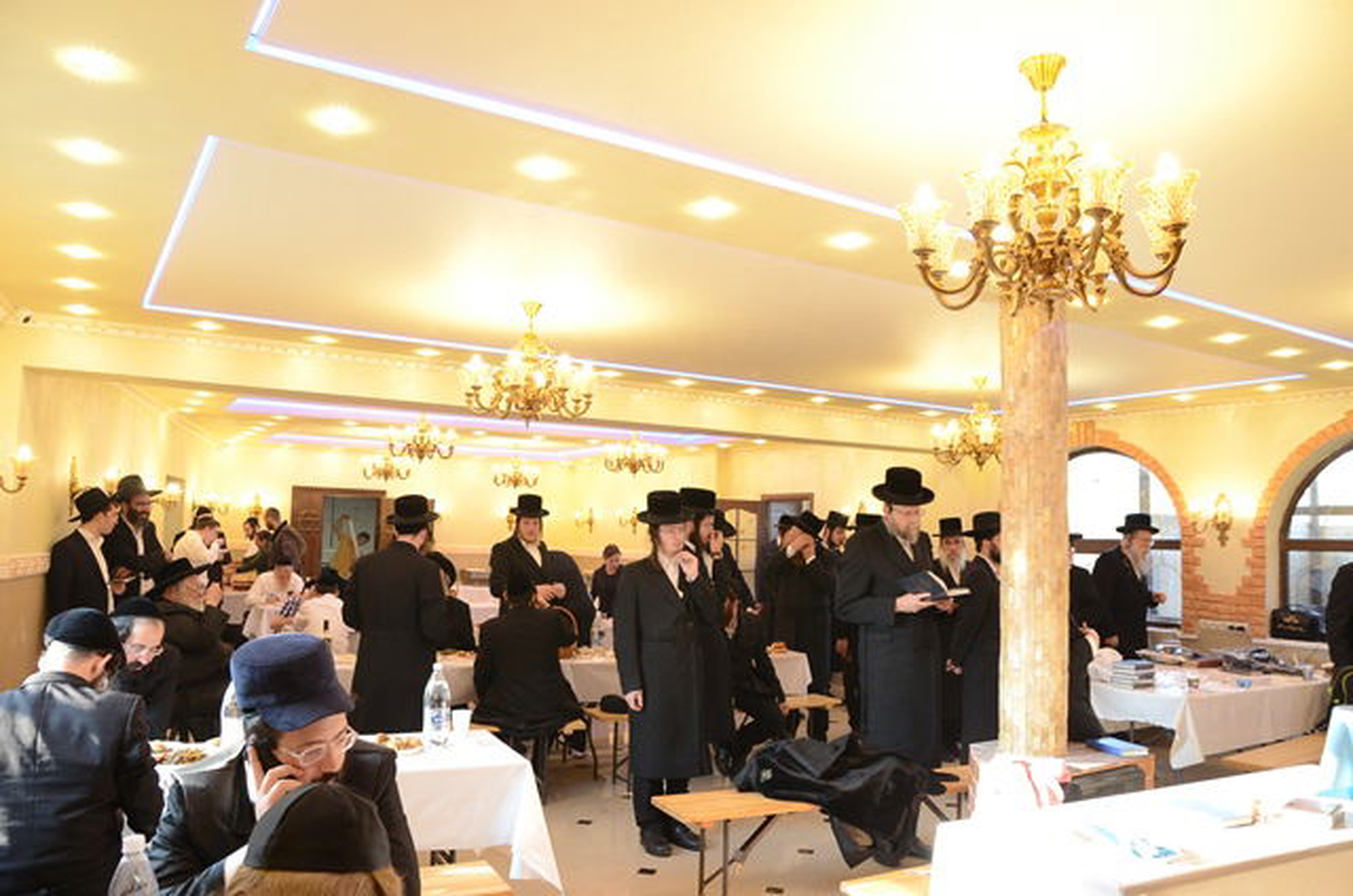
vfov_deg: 50.2
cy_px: 448
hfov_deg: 70.5
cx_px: 676
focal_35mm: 26
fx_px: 956
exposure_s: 1/80
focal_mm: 17
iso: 1000
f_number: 4.5
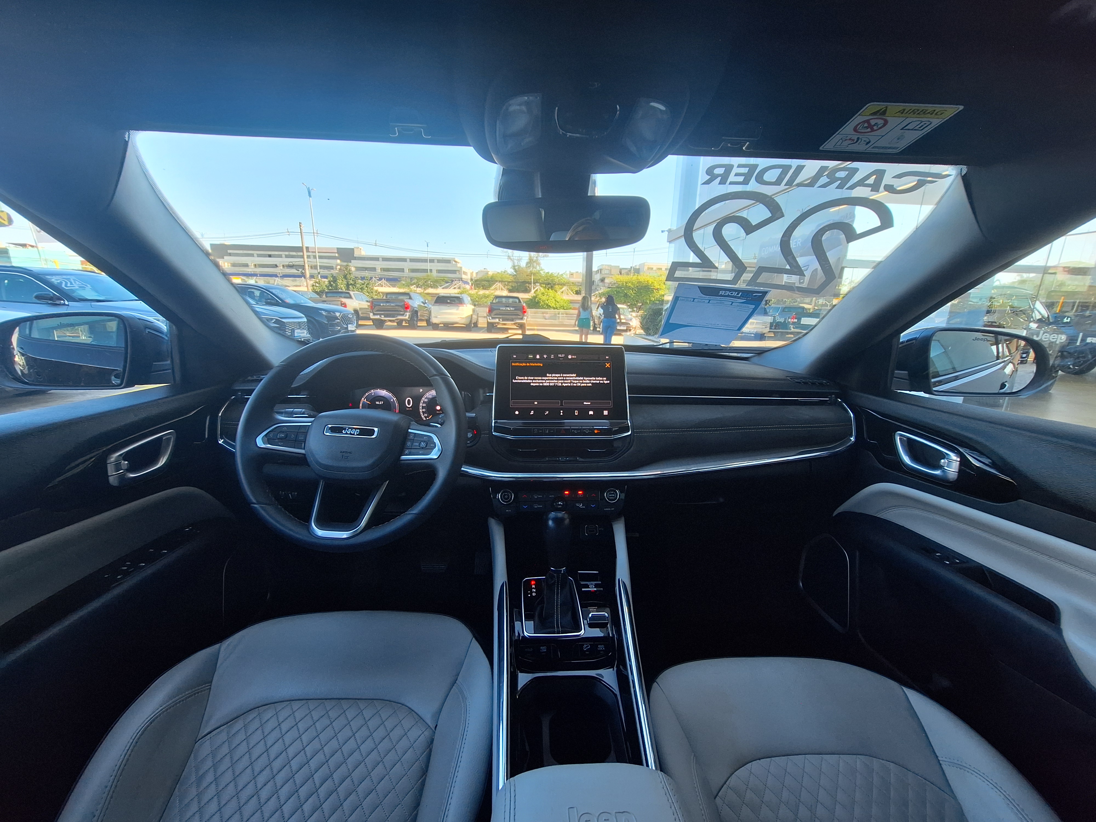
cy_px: 411
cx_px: 548
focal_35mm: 13
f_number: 2.2
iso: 50
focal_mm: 1.74
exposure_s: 1/120
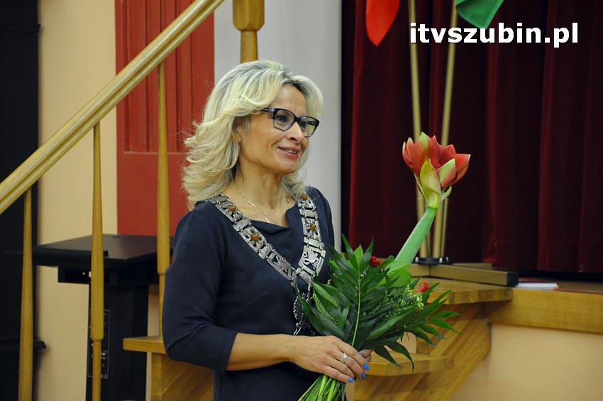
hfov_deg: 15.2
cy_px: 200
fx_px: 2259
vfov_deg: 10.1
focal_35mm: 135
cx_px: 302
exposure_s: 1/80
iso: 2500
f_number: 5.6
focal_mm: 90
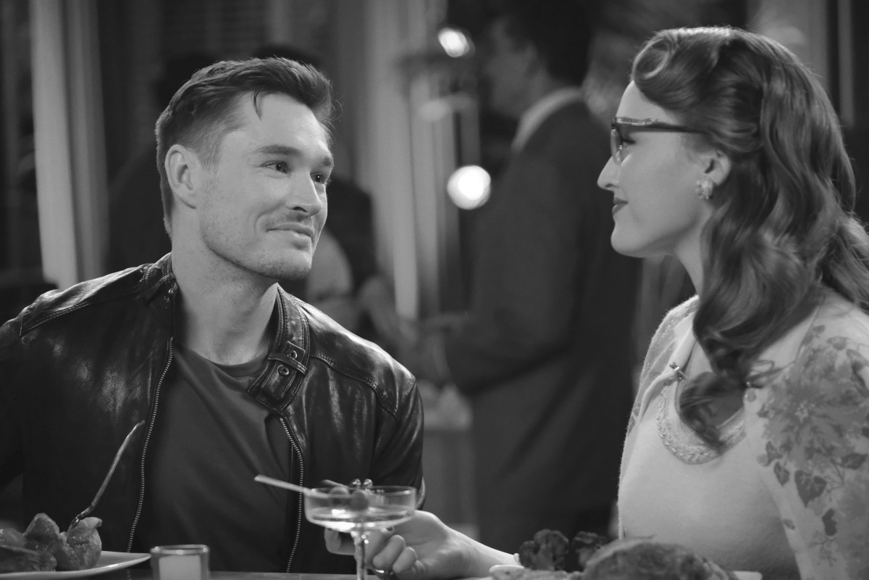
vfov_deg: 10.1
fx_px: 3283
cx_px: 434
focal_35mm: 136
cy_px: 290
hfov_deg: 15.1
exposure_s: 1/200
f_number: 2.8
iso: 6400
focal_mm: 90.6
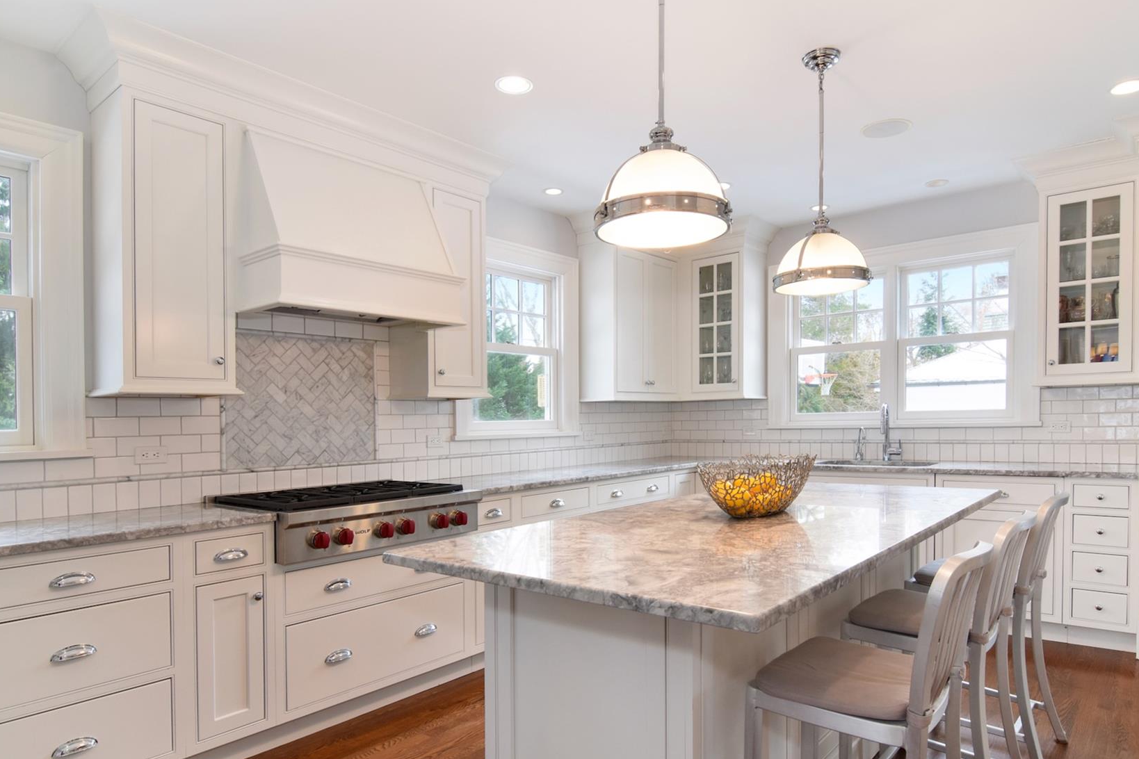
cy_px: 428
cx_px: 604
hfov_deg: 82.1
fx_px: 653
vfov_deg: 60.2
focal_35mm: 21
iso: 640
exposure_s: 1/50
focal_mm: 11
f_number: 8
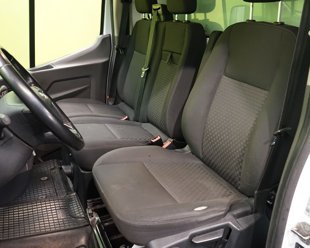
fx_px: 330
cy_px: 115
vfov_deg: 41.1
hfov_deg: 50.1
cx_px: 181
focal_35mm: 36
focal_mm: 29
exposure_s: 1/40
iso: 3200
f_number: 5.6
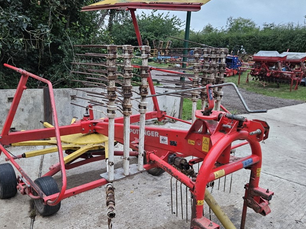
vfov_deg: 45.4
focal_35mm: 31
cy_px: 127
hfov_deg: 58.3
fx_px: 274
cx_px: 140
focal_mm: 5.4
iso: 320
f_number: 1.8
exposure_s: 1/100
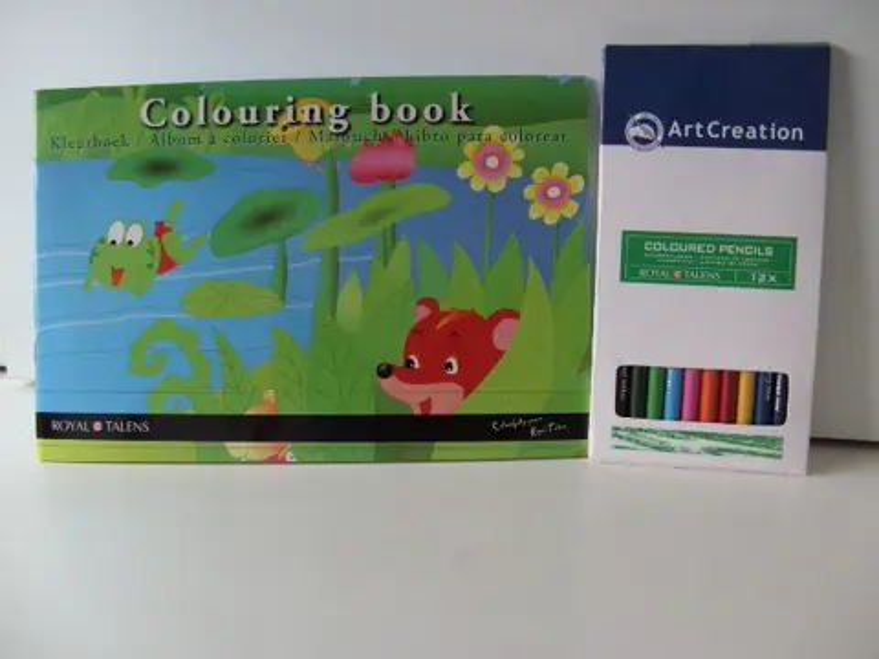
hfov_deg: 50.1
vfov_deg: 38.7
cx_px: 440
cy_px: 330
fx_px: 940
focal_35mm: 37
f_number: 2.8
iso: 100
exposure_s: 1/14
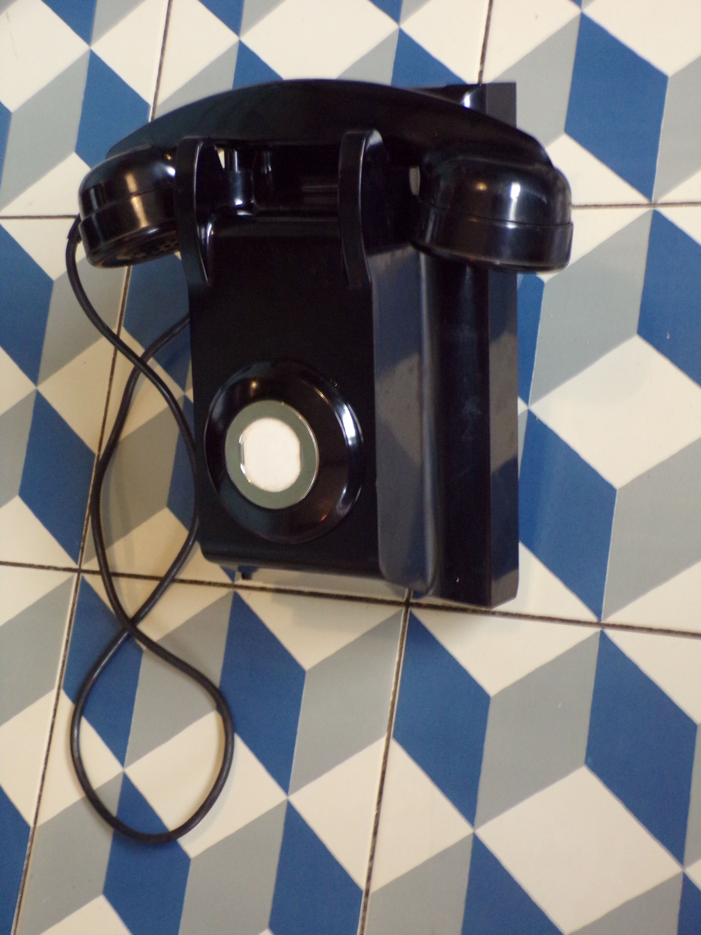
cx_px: 350
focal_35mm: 56
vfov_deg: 34.3
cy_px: 468
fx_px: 1512
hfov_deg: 26.1
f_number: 3.7
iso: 400
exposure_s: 1/7
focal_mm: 10.1
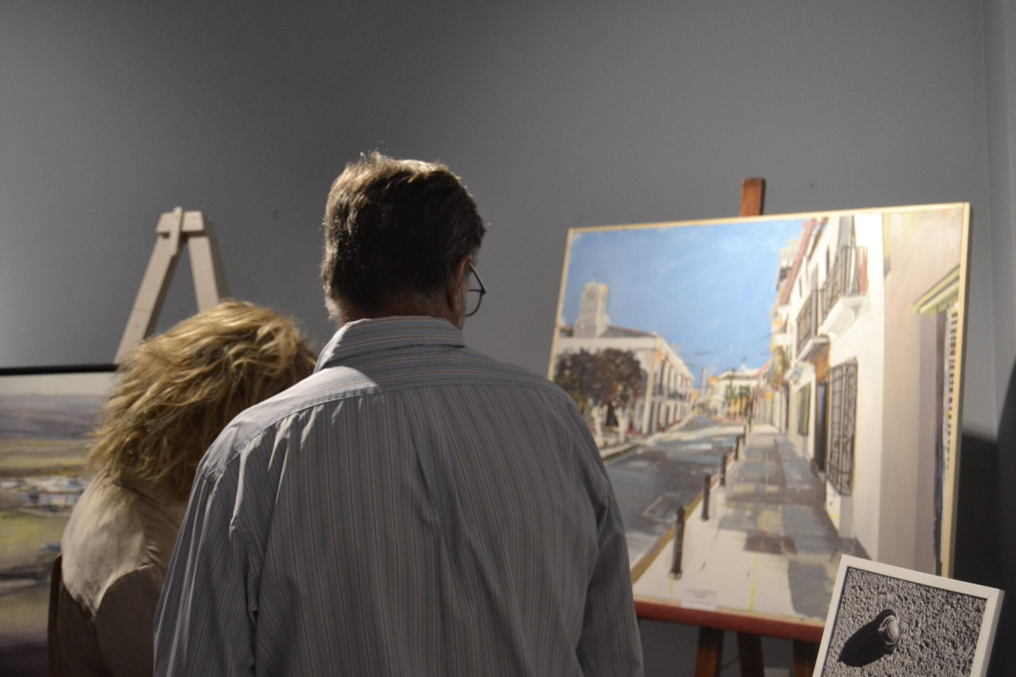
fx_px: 1101
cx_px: 508
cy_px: 338
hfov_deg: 49.5
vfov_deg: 34.2
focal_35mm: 39
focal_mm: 26
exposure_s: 1/60
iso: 1250
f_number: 4
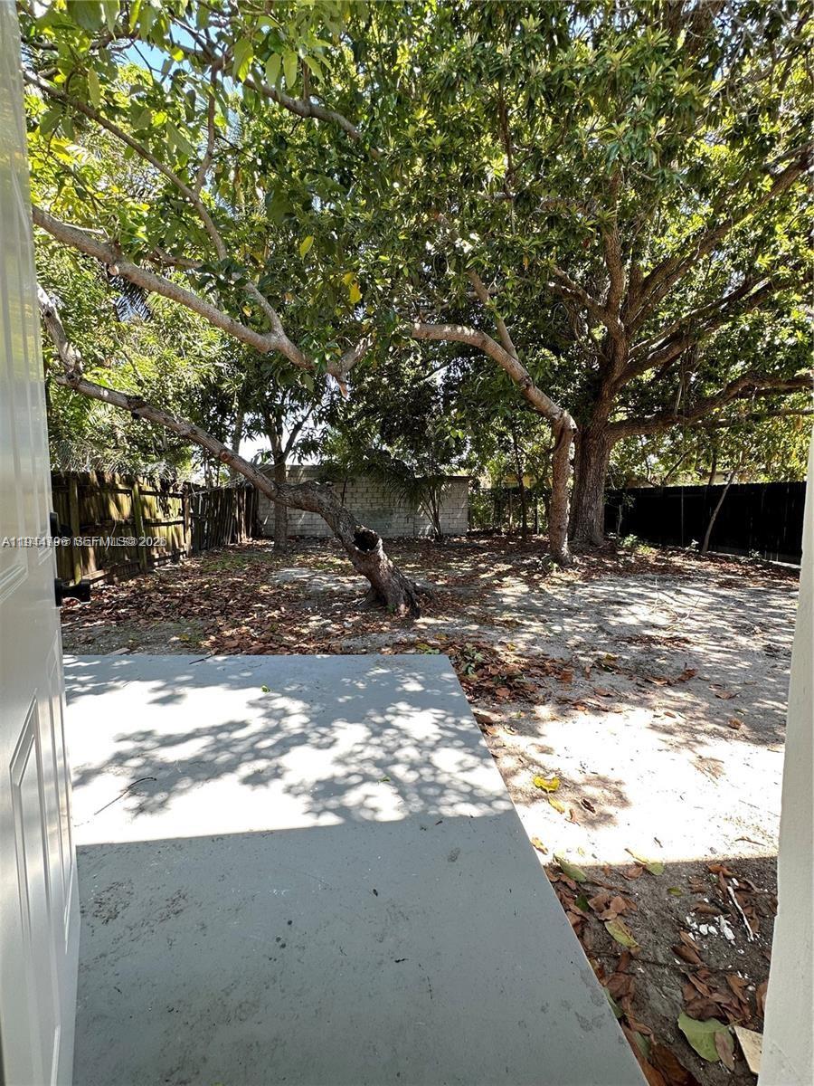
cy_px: 543
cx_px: 407
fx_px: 439
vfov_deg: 102.1
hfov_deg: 85.7
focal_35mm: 14
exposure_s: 1/103
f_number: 2.2
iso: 40
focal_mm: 2.22
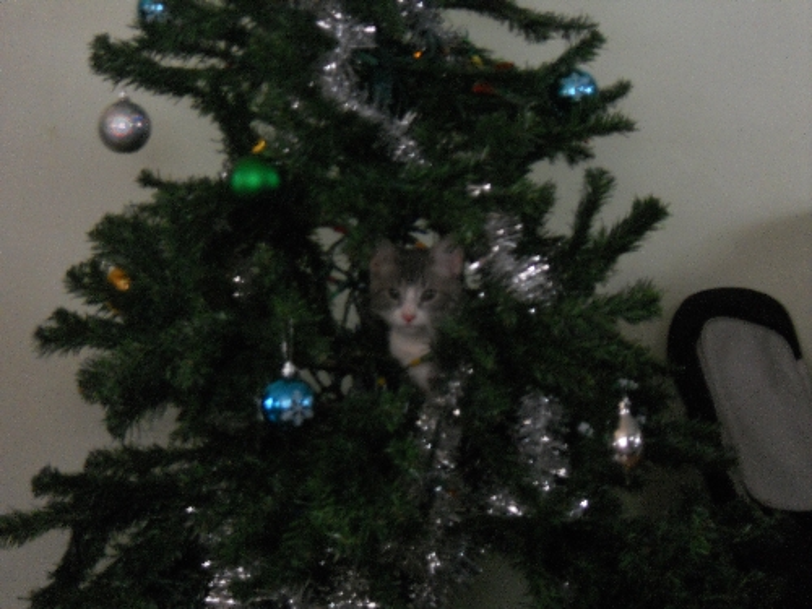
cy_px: 304
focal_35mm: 108
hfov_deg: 18.2
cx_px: 406
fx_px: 2533
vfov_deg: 13.7
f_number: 5.9
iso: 400
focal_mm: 19.6
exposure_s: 1/2
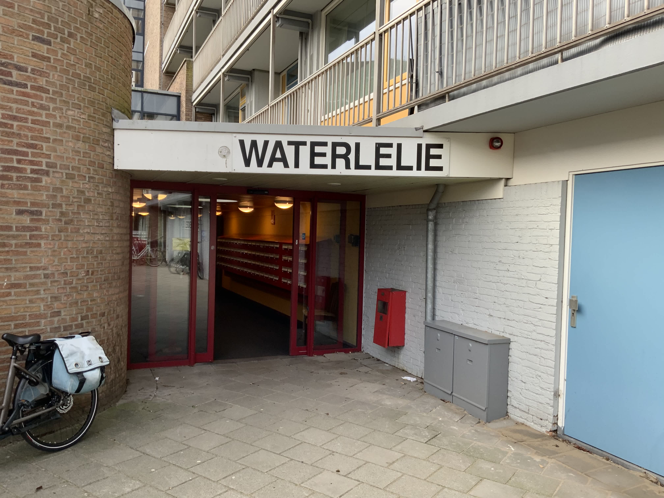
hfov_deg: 61.7
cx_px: 332
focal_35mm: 29
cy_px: 249
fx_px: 556
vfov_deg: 48.2
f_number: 1.8
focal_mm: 3
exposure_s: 1/122
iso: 32
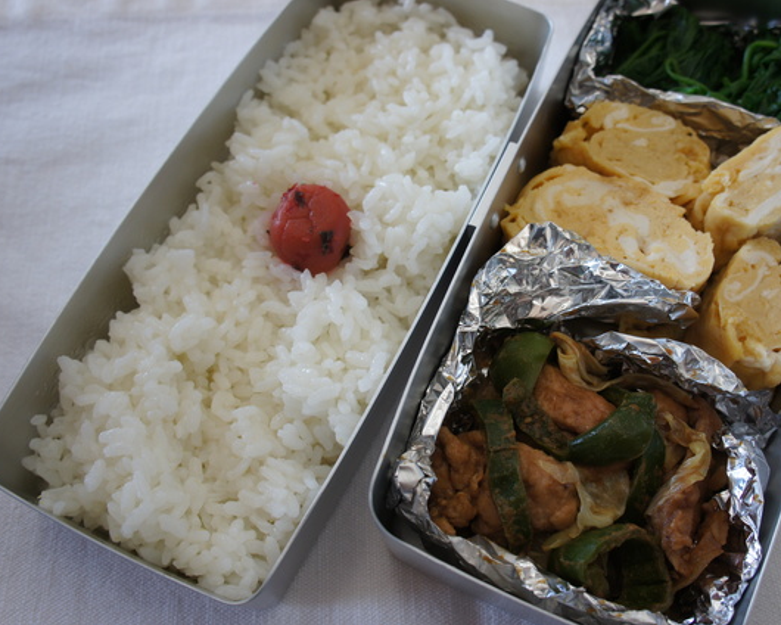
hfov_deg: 52.6
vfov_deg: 43.4
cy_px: 312
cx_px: 451
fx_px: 786
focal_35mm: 34
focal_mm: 20
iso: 200
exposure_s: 1/80
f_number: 5.6
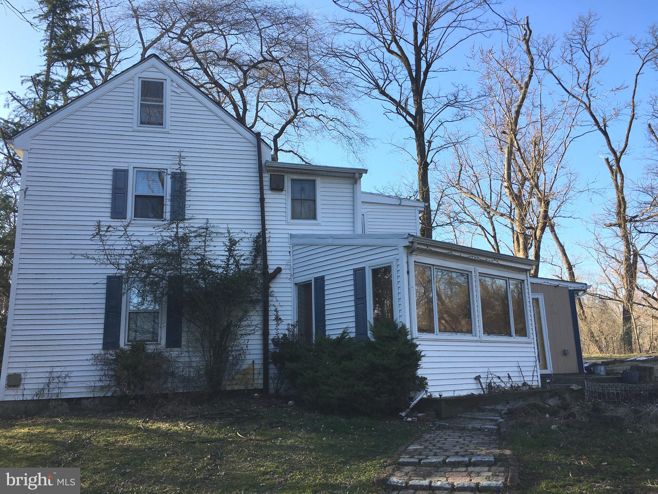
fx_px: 551
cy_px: 247
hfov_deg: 61.7
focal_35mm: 29
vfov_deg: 48.2
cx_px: 329
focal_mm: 4.15
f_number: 2.2
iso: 25
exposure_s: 1/553
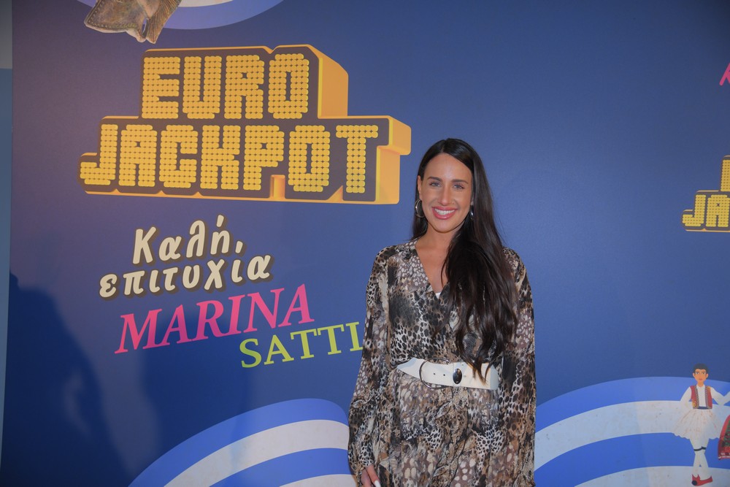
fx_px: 811
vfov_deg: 33.4
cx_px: 365
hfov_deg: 48.5
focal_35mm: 40
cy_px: 244
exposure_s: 1/250
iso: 500
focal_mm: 40
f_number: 4
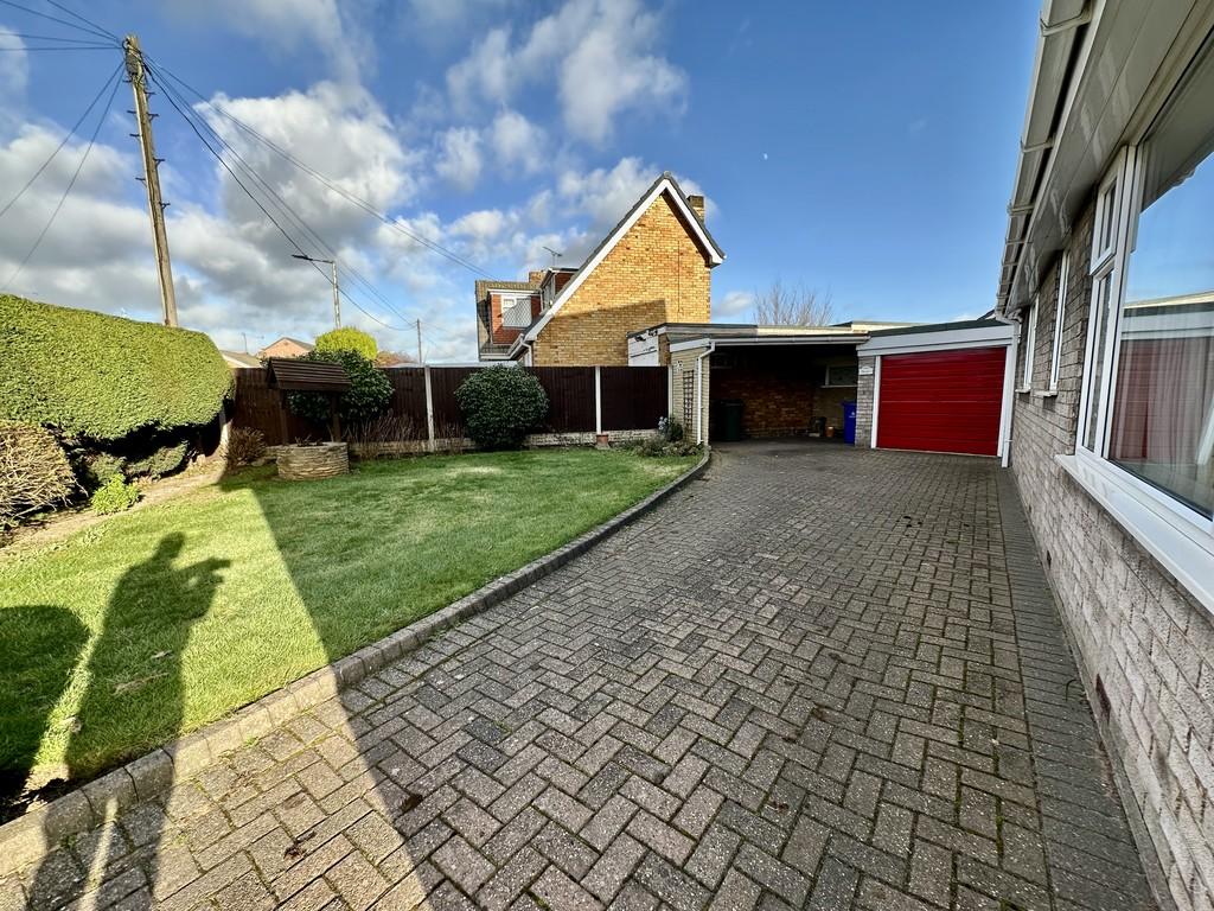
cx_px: 607
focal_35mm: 14
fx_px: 491
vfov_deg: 85.7
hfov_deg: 102.1
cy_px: 456
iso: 40
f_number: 2.2
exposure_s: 1/421
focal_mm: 2.22
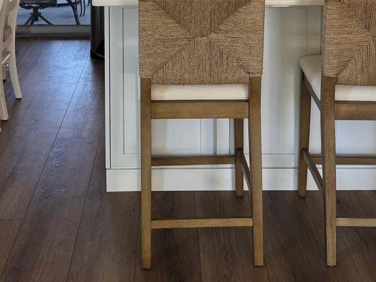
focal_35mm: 64
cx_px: 164
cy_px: -75
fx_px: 695
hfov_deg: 30.2
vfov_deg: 21.0
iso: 125
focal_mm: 6.76
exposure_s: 1/120
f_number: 1.78
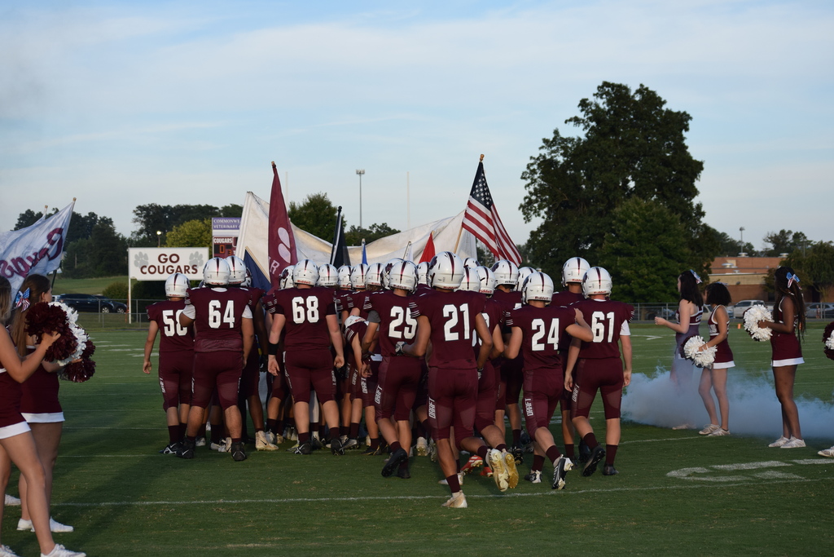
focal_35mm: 82
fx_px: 1911
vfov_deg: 16.6
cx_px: 417
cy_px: 278
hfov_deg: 24.6
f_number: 5
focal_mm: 55
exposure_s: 1/1250
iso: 400
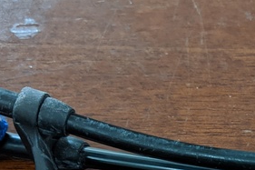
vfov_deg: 13.0
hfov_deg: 19.4
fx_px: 708
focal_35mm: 100
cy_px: 248
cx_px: 293
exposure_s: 1/24
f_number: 1.8
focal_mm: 4.44
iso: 185
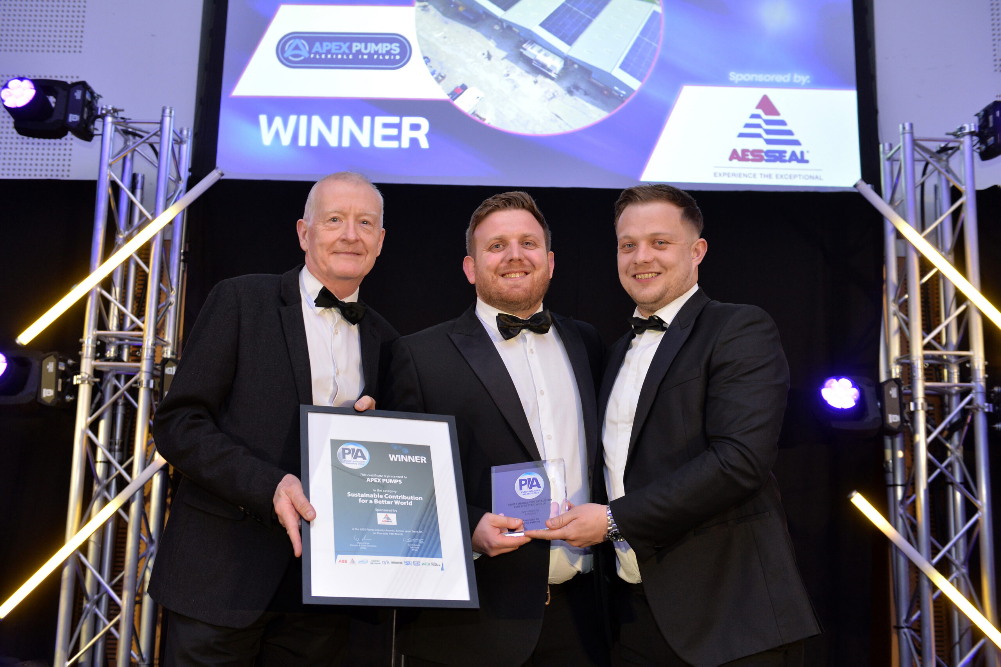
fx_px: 1057
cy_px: 334
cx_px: 500
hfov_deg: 50.7
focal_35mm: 38
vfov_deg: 35.1
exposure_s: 1/125
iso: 1250
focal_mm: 38
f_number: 4.5
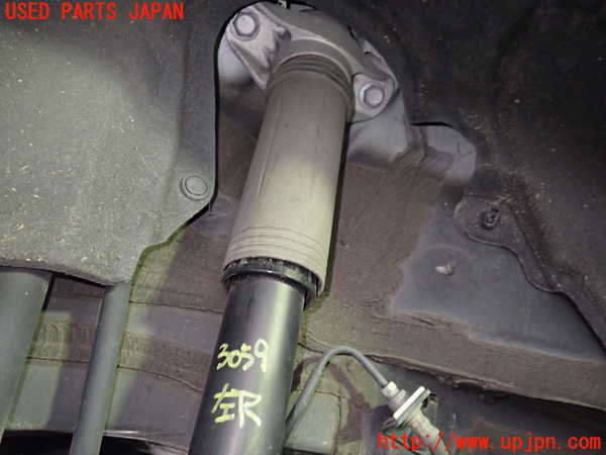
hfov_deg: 69.4
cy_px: 228
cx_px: 303
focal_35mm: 25
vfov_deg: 54.9
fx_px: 438
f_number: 2
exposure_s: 1/30
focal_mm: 4.5
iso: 640
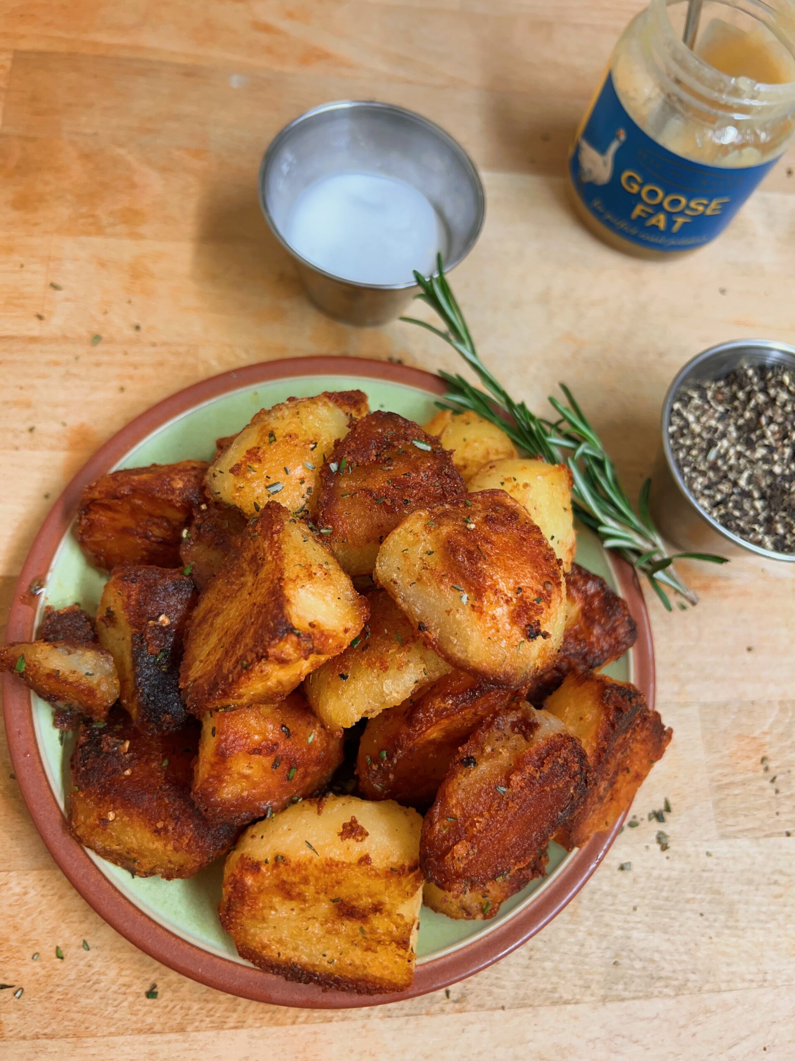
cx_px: 398
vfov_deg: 67.3
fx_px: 796
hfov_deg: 53.1
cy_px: 530
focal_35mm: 26
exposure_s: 1/100
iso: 100
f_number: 1.5
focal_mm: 5.7
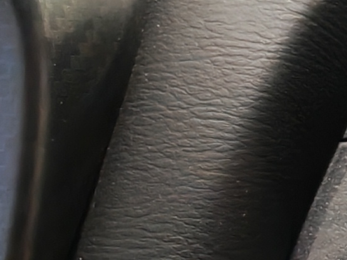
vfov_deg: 6.0
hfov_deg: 6.9
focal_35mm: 244
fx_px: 2445
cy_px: 340
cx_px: 1209
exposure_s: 1/50
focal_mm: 6.12
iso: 775
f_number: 1.9
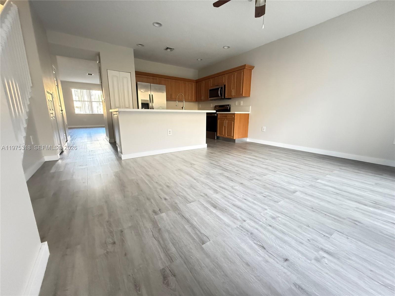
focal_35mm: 14
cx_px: 198
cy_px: 148
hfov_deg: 102.1
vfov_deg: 85.7
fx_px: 160
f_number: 2.2
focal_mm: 2.22
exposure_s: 1/60
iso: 800
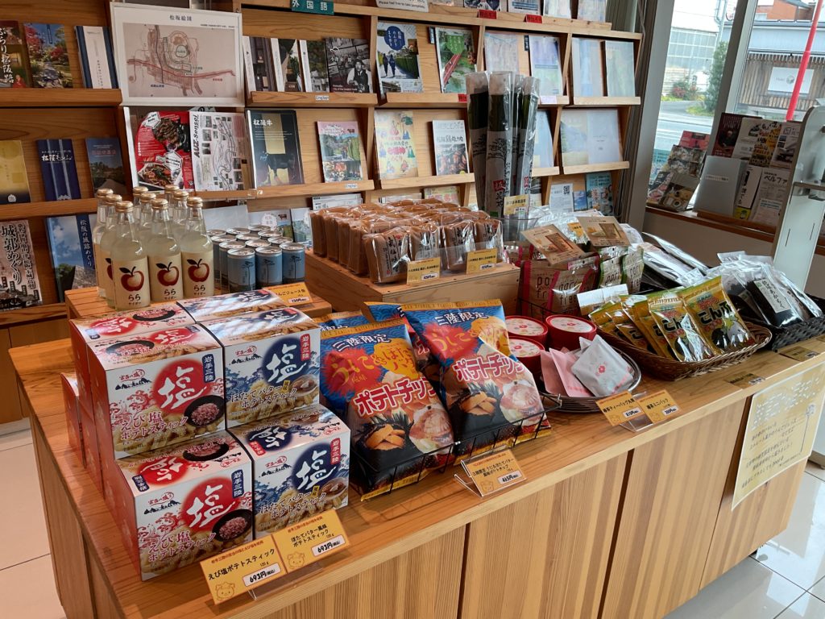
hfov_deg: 61.7
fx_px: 691
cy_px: 310
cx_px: 412
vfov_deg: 48.2
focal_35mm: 29
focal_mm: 3
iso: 25
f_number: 1.8
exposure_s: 1/120
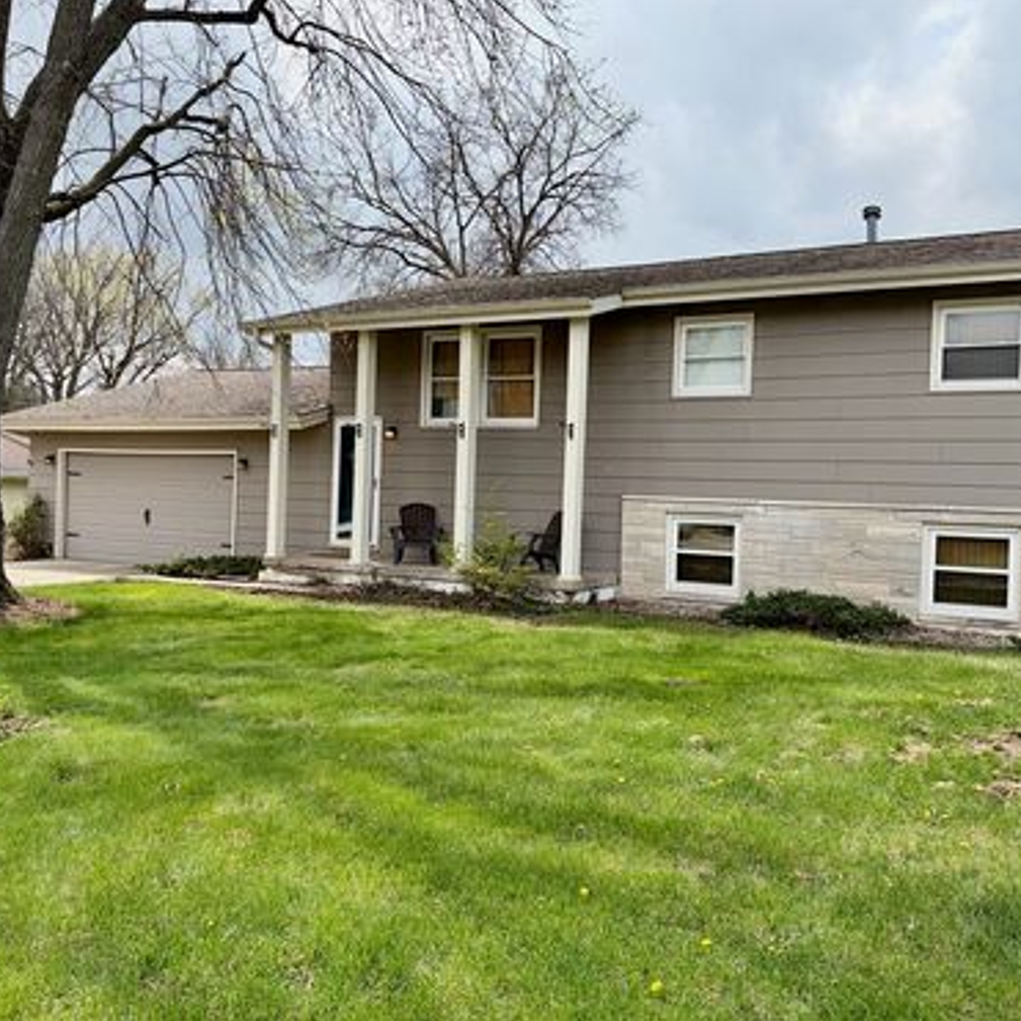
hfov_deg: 52.2
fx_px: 1034
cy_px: 508
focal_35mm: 31
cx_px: 605
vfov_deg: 52.5
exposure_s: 1/1953
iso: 50
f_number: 1.6
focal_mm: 5.96
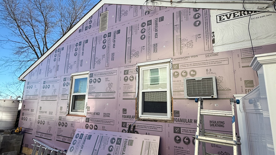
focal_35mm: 21
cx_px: 140
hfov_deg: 83.8
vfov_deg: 53.6
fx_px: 154
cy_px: 81
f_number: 2.2
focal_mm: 2.22
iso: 50
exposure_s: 1/1033
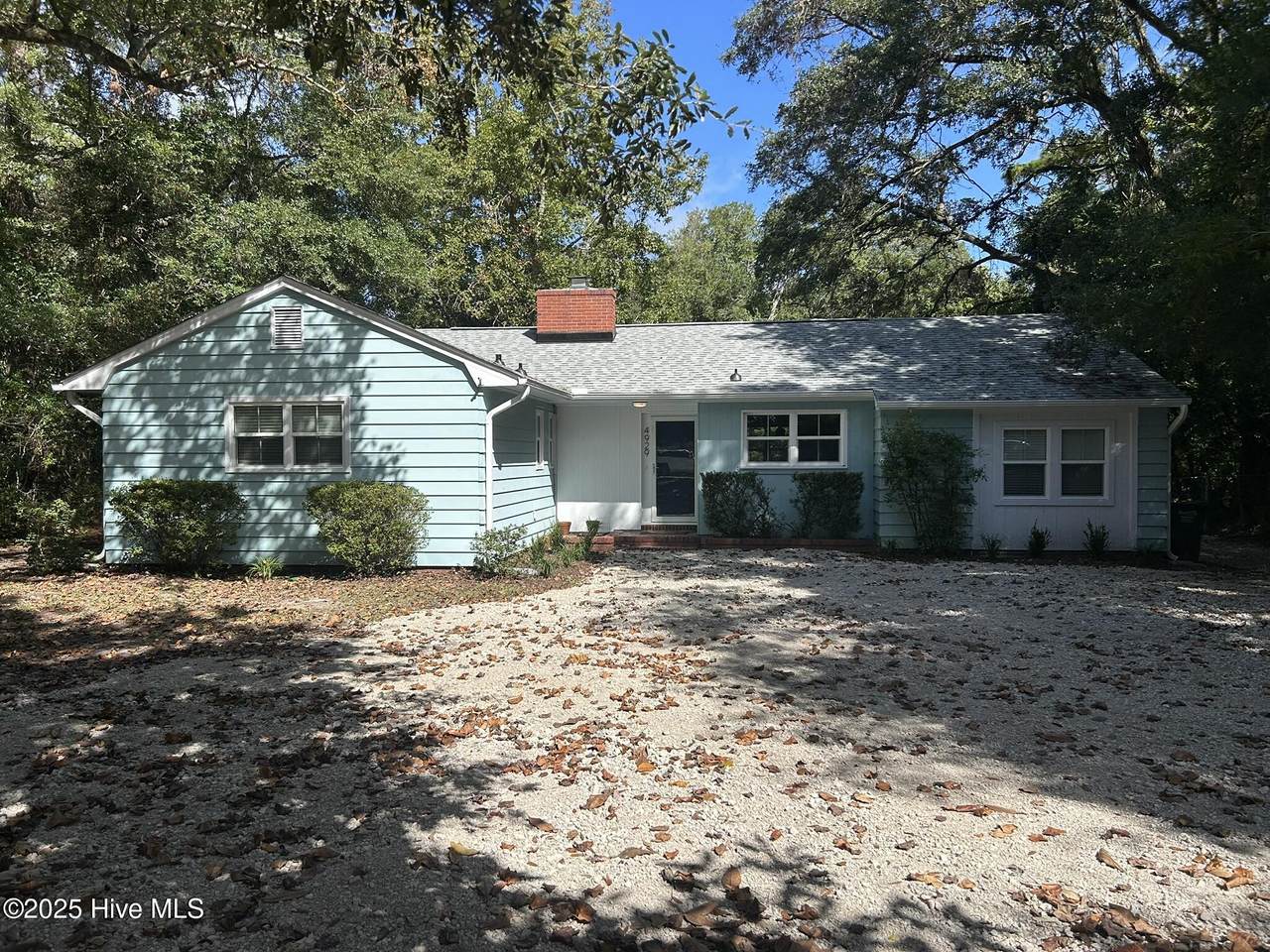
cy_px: 476
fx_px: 954
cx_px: 635
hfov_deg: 67.3
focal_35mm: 26
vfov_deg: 53.1
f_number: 1.5
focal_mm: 5.7
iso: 50
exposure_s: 1/2762
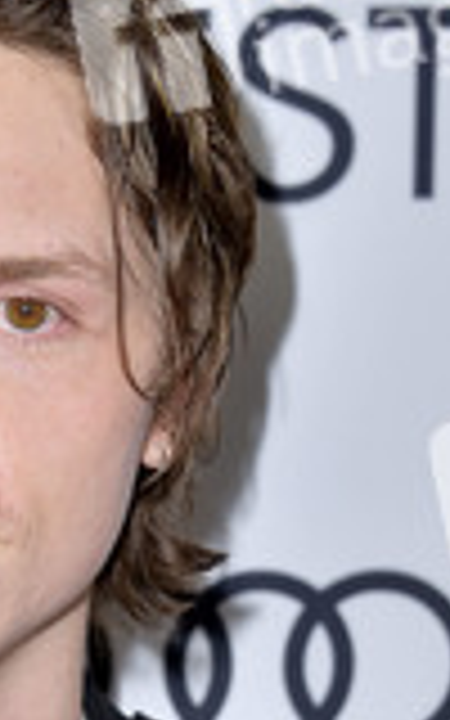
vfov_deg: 7.3
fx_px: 5612
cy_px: 693
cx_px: -106
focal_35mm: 286
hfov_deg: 4.6
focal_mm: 112
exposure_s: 1/250
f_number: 7.1
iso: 320
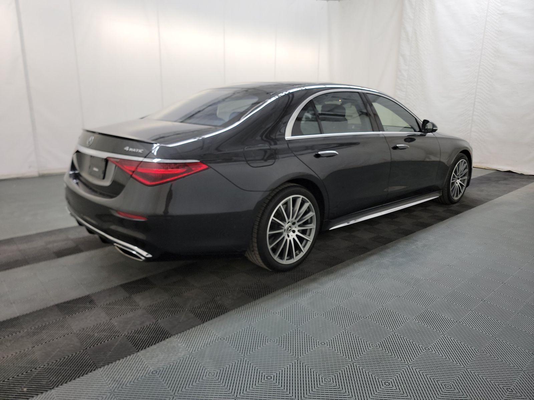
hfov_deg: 71.6
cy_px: 200
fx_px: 370
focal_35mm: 24
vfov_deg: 56.8
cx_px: 267
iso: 201
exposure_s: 1/59
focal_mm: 6.7
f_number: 1.8
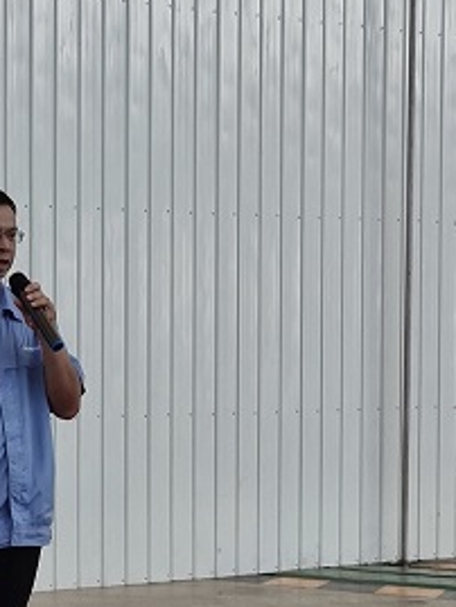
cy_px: 433
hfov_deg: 9.2
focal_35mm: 161
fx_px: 2826
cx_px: 34
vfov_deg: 12.2
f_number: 1.69
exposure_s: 1/100
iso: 78
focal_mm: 6.72
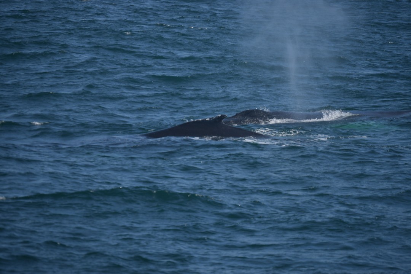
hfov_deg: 6.9
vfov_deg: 4.6
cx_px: 206
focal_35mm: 300
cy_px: 137
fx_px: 3425
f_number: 5.6
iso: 200
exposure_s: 1/1600
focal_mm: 200
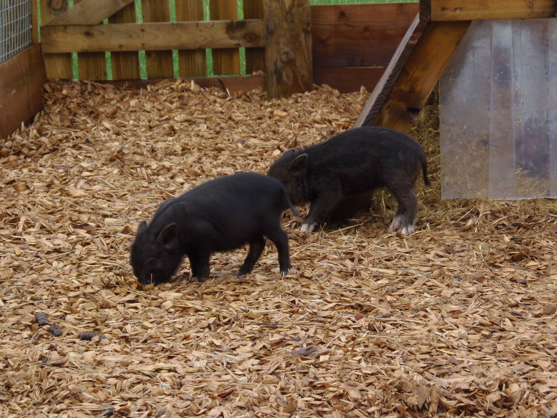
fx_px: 2188
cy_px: 209
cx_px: 278
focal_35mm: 136
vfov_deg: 10.9
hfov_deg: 14.5
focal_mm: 25.2
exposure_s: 1/100
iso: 64
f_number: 4.7
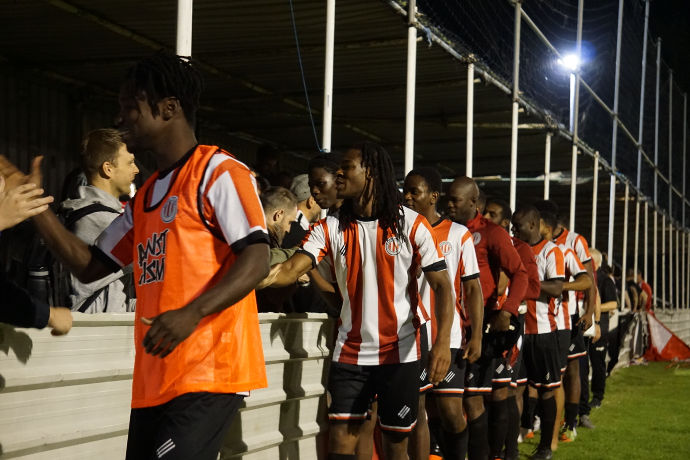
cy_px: 230
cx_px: 346
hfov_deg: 22.7
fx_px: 1715
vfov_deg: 15.3
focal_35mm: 90
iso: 3200
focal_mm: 59
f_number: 4.5
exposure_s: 1/60
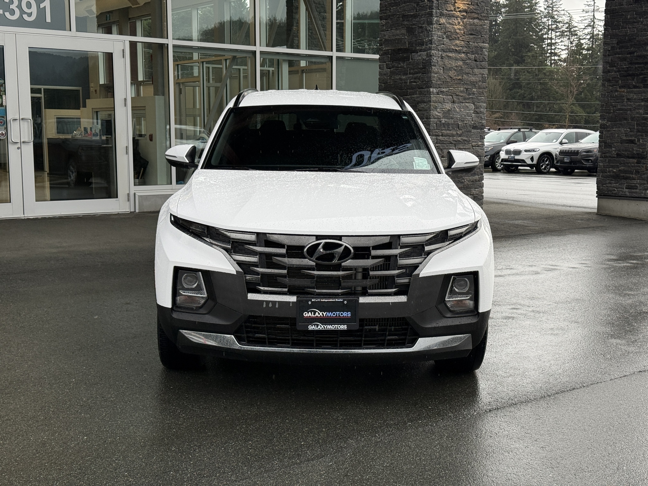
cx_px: 324
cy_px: 243
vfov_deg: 30.3
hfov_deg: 39.7
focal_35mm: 48
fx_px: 899
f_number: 1.78
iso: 64
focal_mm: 6.76
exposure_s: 1/587
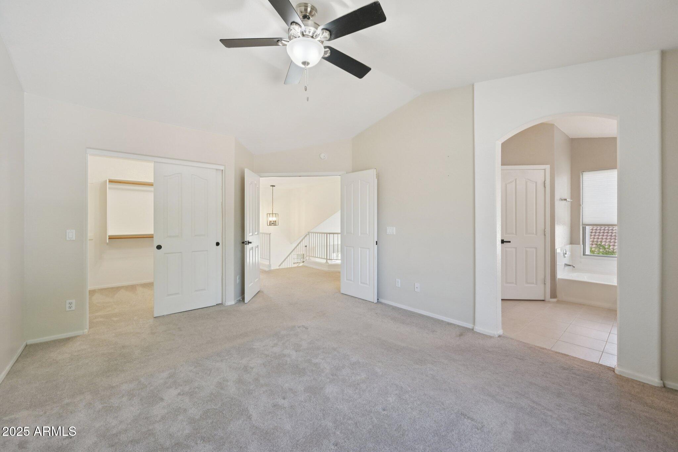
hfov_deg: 104.3
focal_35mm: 14
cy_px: 226
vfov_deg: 81.2
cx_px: 339
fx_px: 264
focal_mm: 14
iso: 500
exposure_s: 1/30
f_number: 8
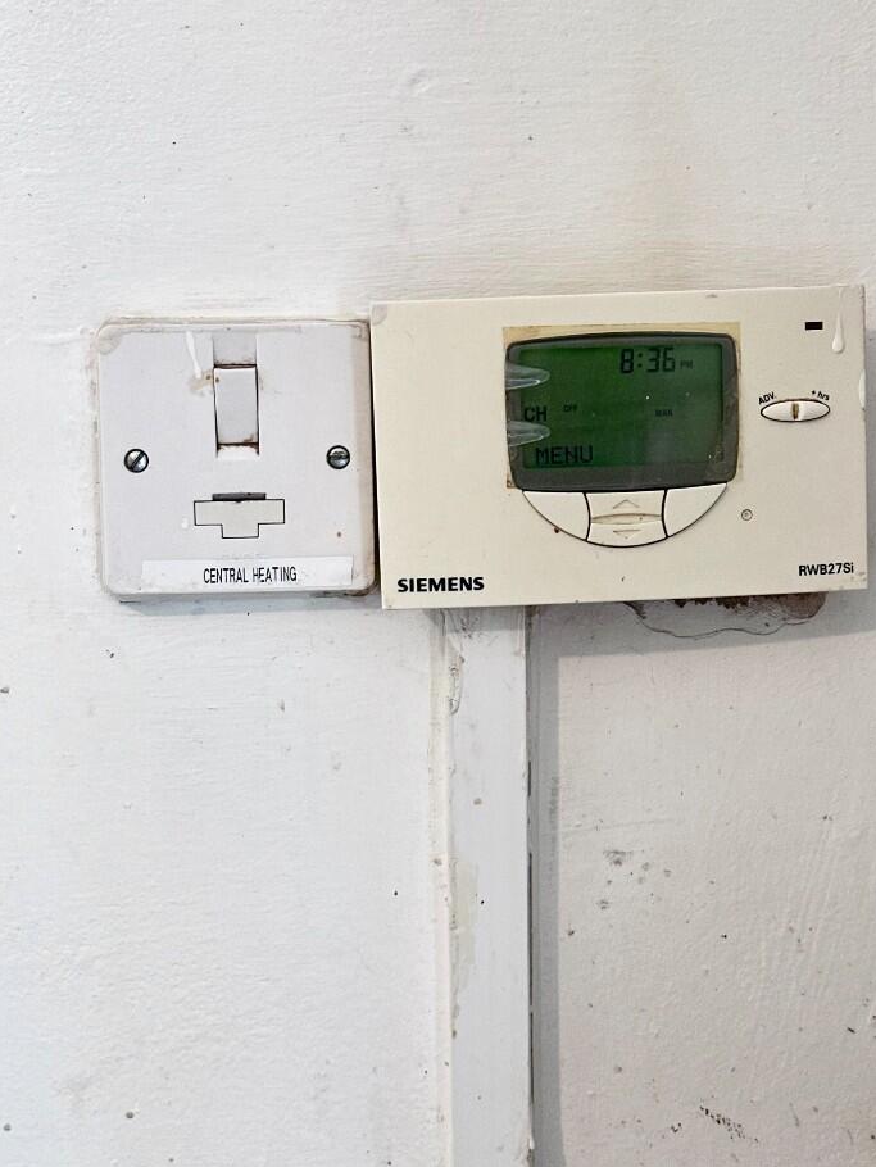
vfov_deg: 35.5
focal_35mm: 54
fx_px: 1821
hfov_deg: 27.0
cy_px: 554
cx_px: 490
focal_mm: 6.86
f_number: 1.78
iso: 160
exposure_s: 1/50
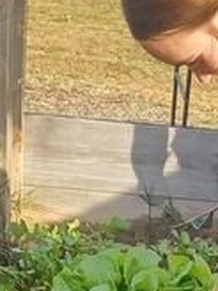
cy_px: 431
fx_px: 1310
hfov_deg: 9.4
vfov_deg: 12.1
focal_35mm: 156
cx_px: 276
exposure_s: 1/120
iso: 50
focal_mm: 4.6
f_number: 1.8
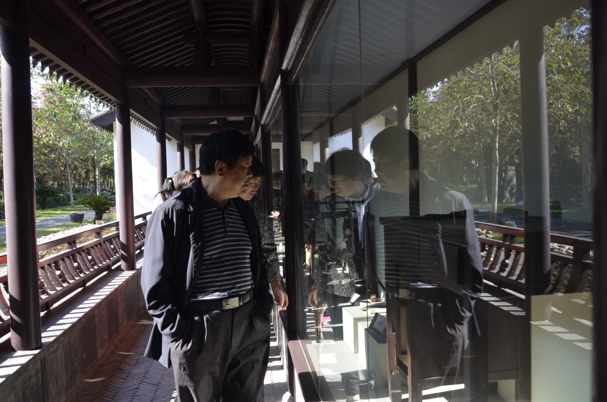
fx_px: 555
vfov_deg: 39.8
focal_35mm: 33
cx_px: 304
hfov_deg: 57.3
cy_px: 201
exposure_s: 1/125
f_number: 5.6
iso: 200
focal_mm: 22
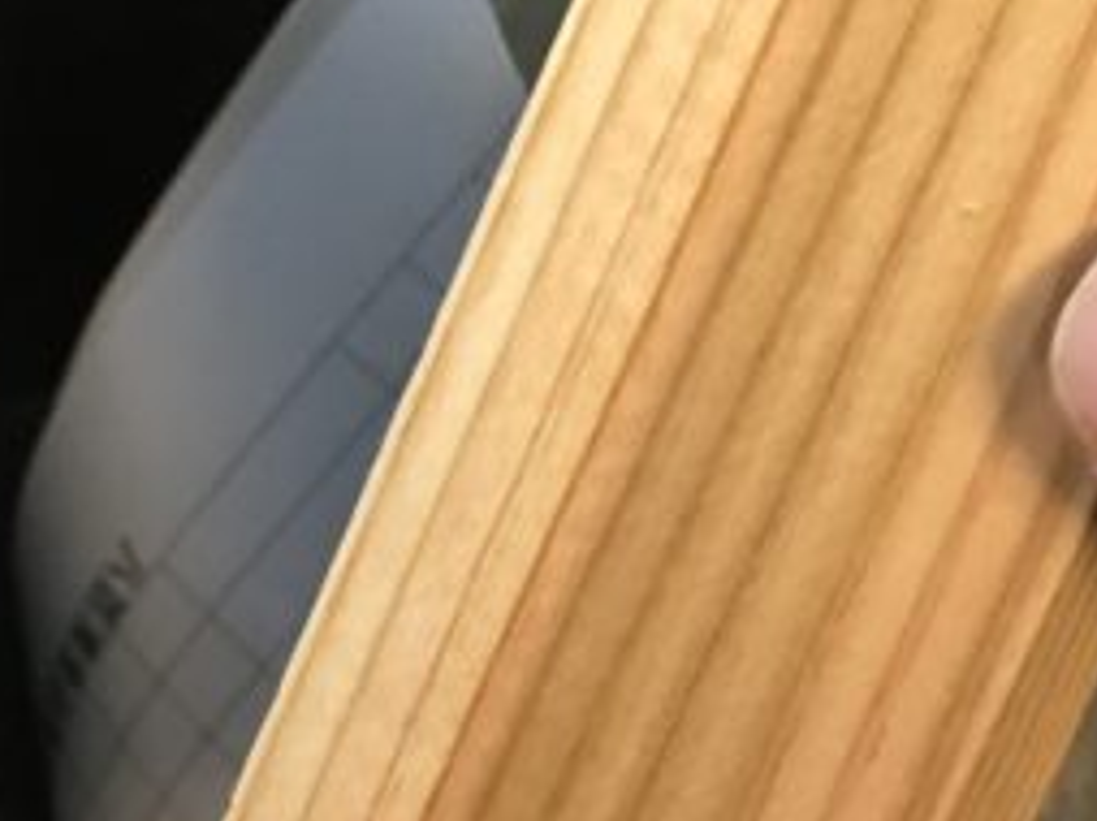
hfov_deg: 16.8
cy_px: 410
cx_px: 695
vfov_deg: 12.6
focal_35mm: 117
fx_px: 3704
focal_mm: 4.15
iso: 80
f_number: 2.2
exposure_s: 1/8
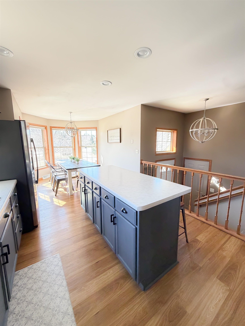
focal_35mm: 14
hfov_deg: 85.7
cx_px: 122
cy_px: 163
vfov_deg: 102.1
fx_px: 132
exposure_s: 1/105
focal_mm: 2.22
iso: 320
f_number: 2.2
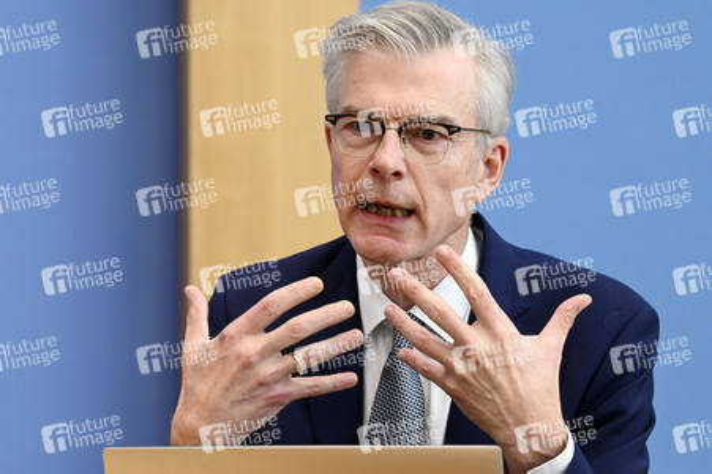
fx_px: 3557
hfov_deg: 11.4
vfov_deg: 7.6
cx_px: 356
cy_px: 237
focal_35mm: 180
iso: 3200
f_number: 6.3
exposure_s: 1/400
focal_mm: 180
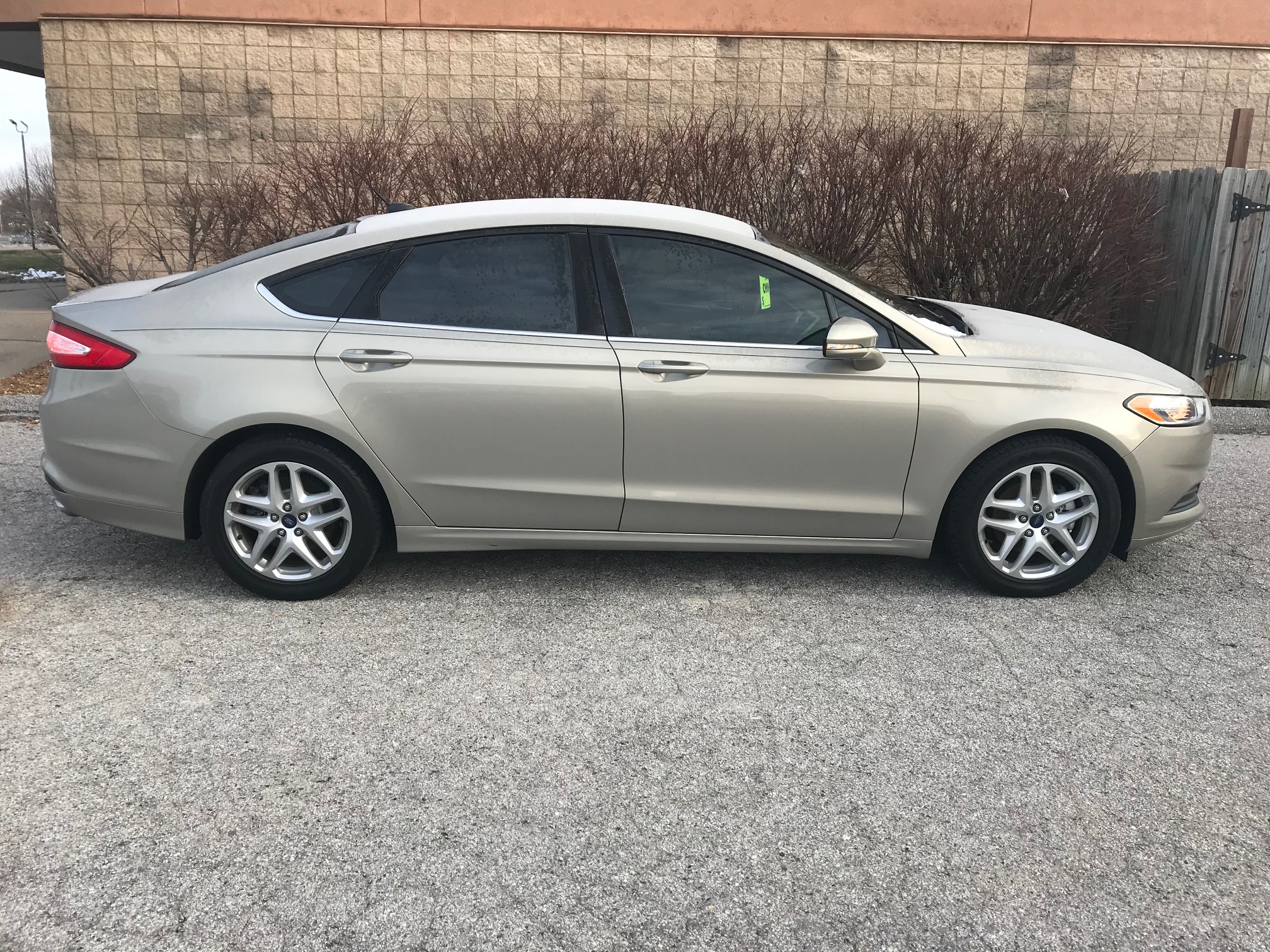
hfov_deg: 63.4
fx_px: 1027
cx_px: 635
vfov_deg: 49.7
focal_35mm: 28
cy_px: 476
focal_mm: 3.99
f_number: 1.8
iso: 20
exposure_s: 1/329
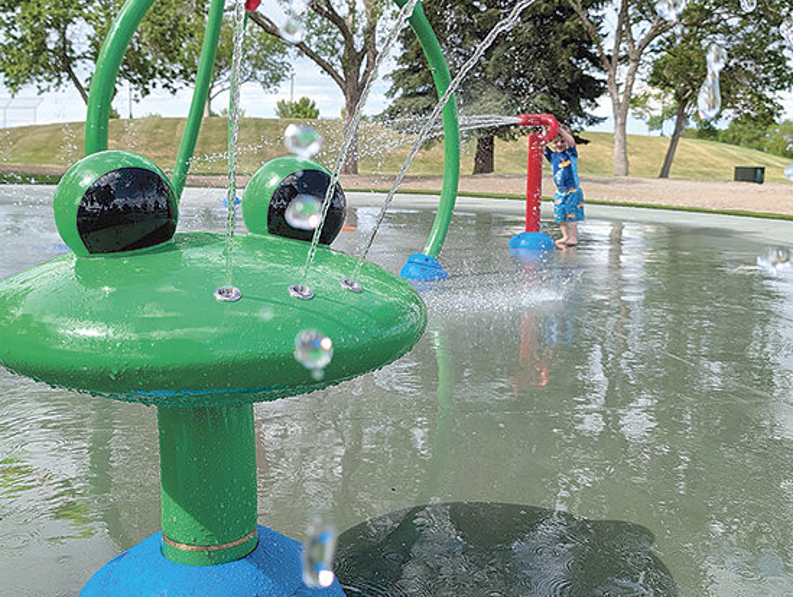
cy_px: 263
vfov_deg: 40.7
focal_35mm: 35
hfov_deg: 52.6
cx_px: 404
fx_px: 803
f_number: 1.68
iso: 19
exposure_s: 1/1250
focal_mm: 6.9
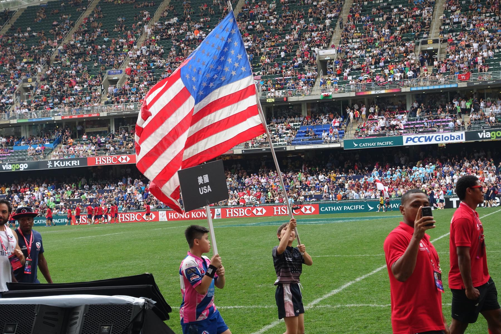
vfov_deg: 19.7
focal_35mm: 69
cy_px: 167
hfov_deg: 29.2
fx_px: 960
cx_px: 250
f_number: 5
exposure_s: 1/250
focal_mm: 25.15
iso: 400
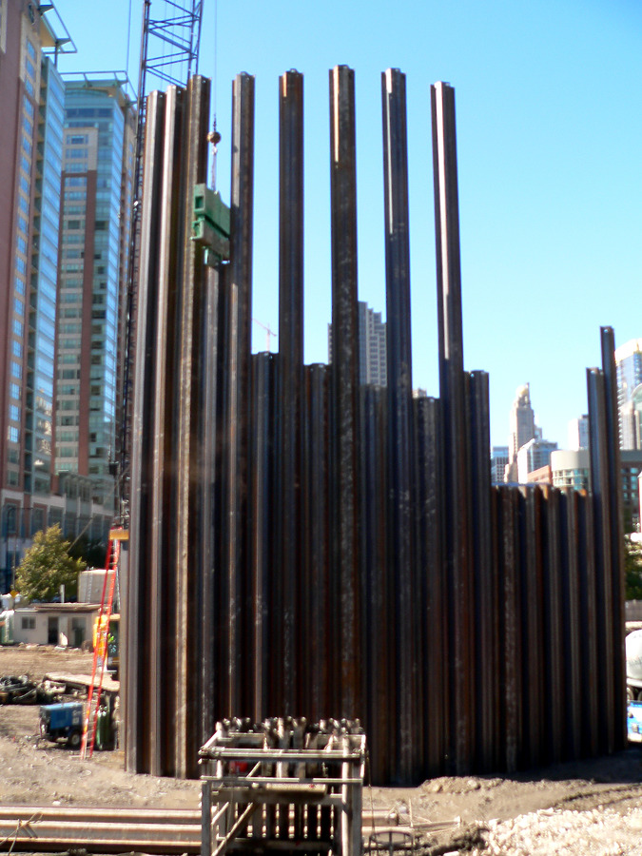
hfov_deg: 39.7
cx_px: 321
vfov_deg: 51.4
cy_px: 428
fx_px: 890
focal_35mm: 36
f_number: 4
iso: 80
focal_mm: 6
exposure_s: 1/200
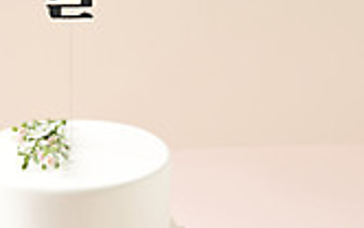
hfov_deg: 15.5
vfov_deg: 9.6
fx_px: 1340
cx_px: 185
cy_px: 261
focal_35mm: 135
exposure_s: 1/125
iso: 64
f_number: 8
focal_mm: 55
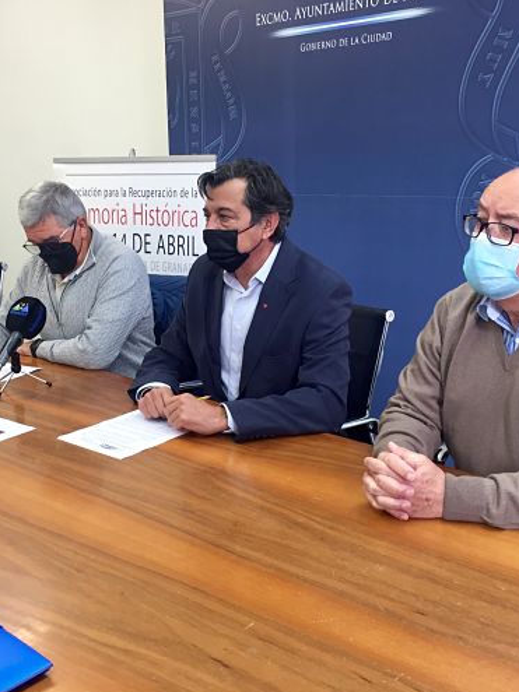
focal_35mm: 39
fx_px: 780
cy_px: 346
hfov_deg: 36.7
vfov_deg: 47.9
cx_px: 206
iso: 32
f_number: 2.2
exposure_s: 1/33
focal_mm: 4.15
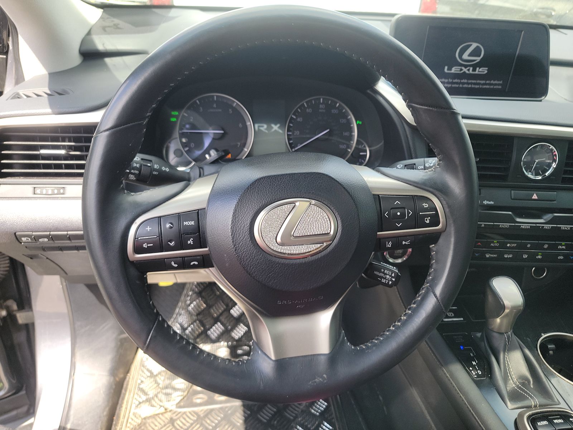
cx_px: 286
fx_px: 397
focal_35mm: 24
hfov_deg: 71.6
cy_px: 215
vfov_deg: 56.8
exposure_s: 1/119
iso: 72
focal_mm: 6.7
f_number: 1.8
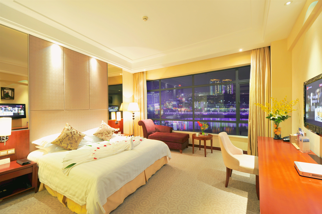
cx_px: 161
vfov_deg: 64.5
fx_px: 170
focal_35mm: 19
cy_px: 107
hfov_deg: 86.9
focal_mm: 19
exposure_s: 1
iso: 200
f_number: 6.3
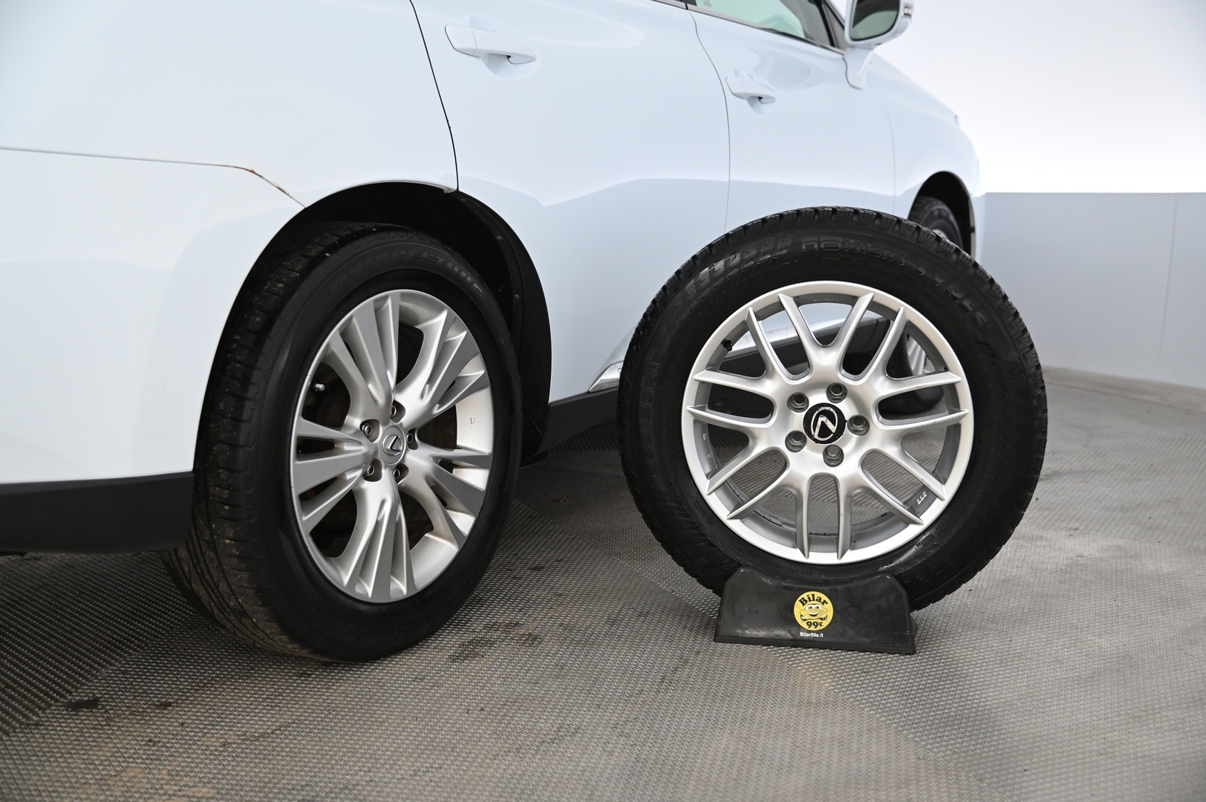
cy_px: 401
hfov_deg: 48.5
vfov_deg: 33.3
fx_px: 1339
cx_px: 603
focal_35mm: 40
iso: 2000
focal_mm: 40
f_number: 4
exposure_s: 1/100
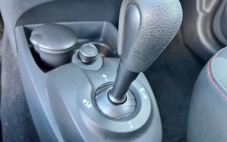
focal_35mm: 28
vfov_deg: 44.5
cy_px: 65
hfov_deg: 66.5
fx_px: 173
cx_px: 115
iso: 250
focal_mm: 5.7
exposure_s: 1/60
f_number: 1.5
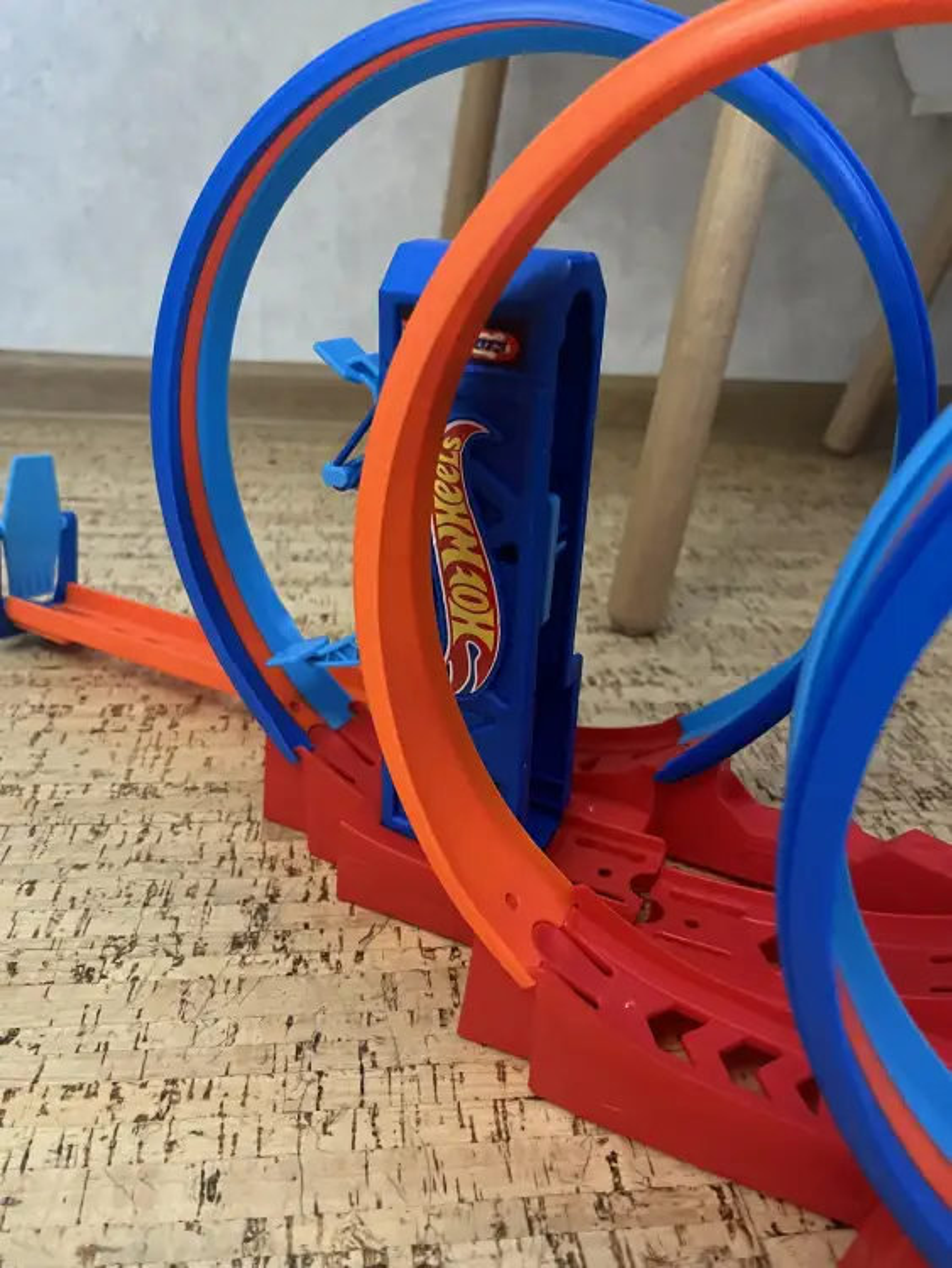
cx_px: 476
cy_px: 634
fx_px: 953
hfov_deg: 53.1
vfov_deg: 67.3
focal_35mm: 26
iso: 640
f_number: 1.6
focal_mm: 5.1
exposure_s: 1/33
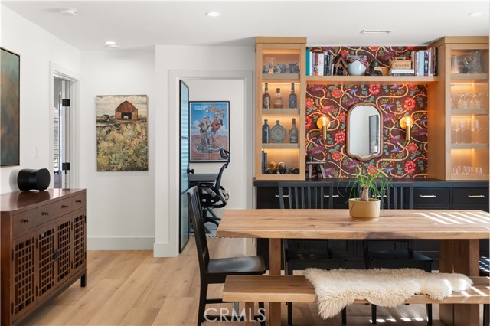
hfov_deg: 54.5
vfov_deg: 37.8
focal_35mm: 35
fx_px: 476
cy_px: 163
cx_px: 245
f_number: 9
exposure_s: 1/6
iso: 640
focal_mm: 35
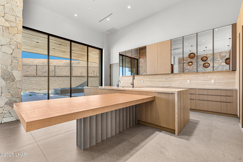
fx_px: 108
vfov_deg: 73.8
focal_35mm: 16
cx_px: 122
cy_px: 81
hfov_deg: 96.7
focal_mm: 16
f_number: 8
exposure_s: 1/20
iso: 400
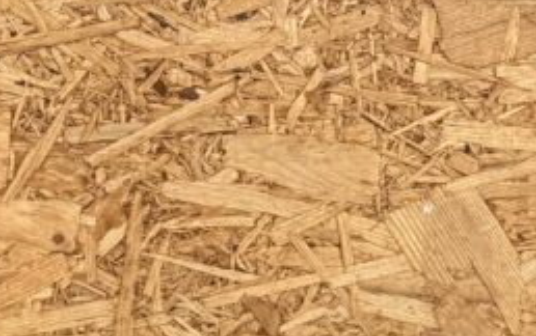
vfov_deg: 9.6
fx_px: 1843
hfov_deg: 14.2
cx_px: -492
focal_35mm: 126
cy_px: 718
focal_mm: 6.76
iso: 80
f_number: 1.78
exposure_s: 1/339
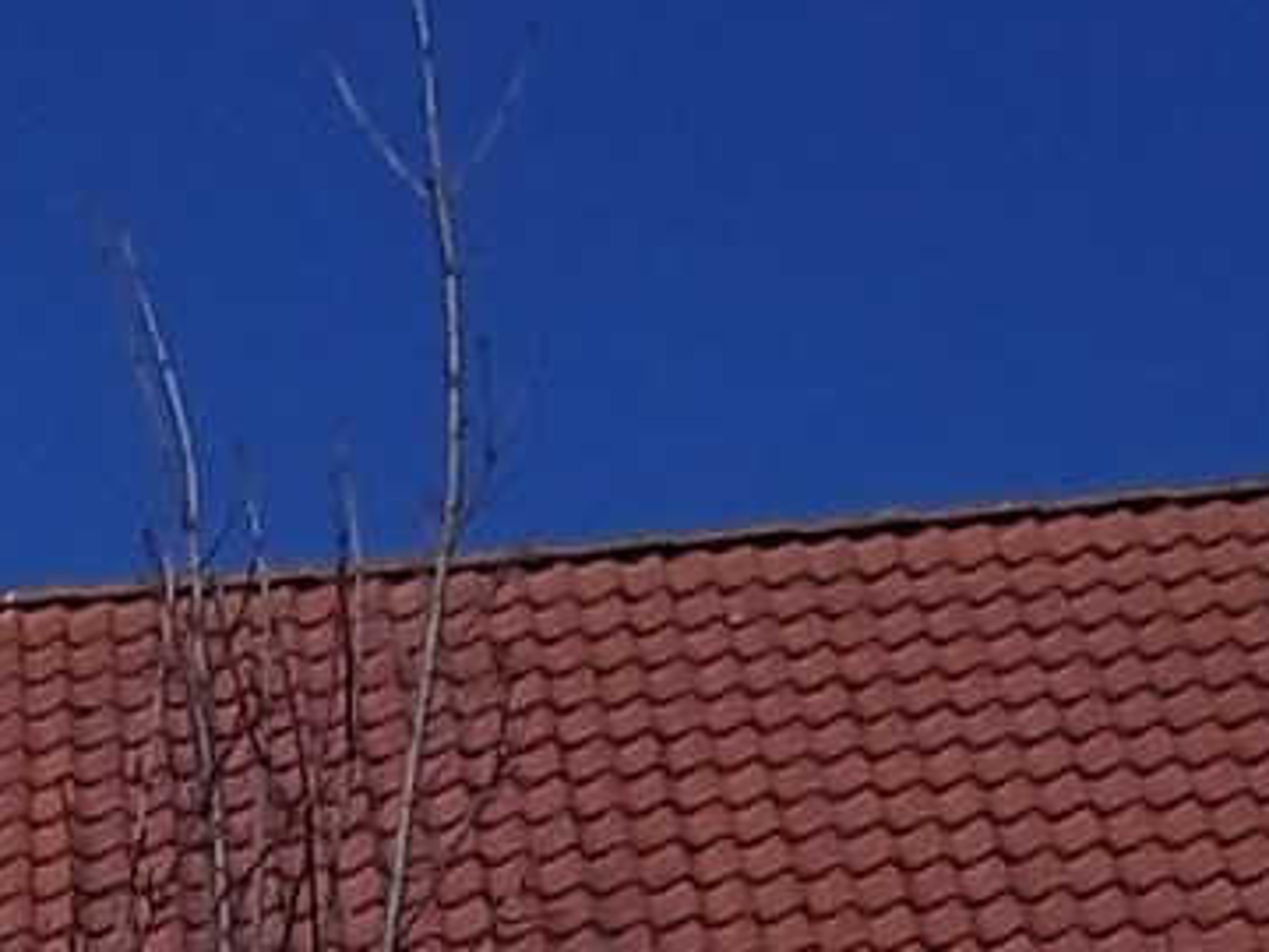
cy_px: 2673
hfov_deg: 8.9
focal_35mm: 205
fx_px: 7515
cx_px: -1505
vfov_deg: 6.7
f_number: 8
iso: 80
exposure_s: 1/500
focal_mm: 6.5
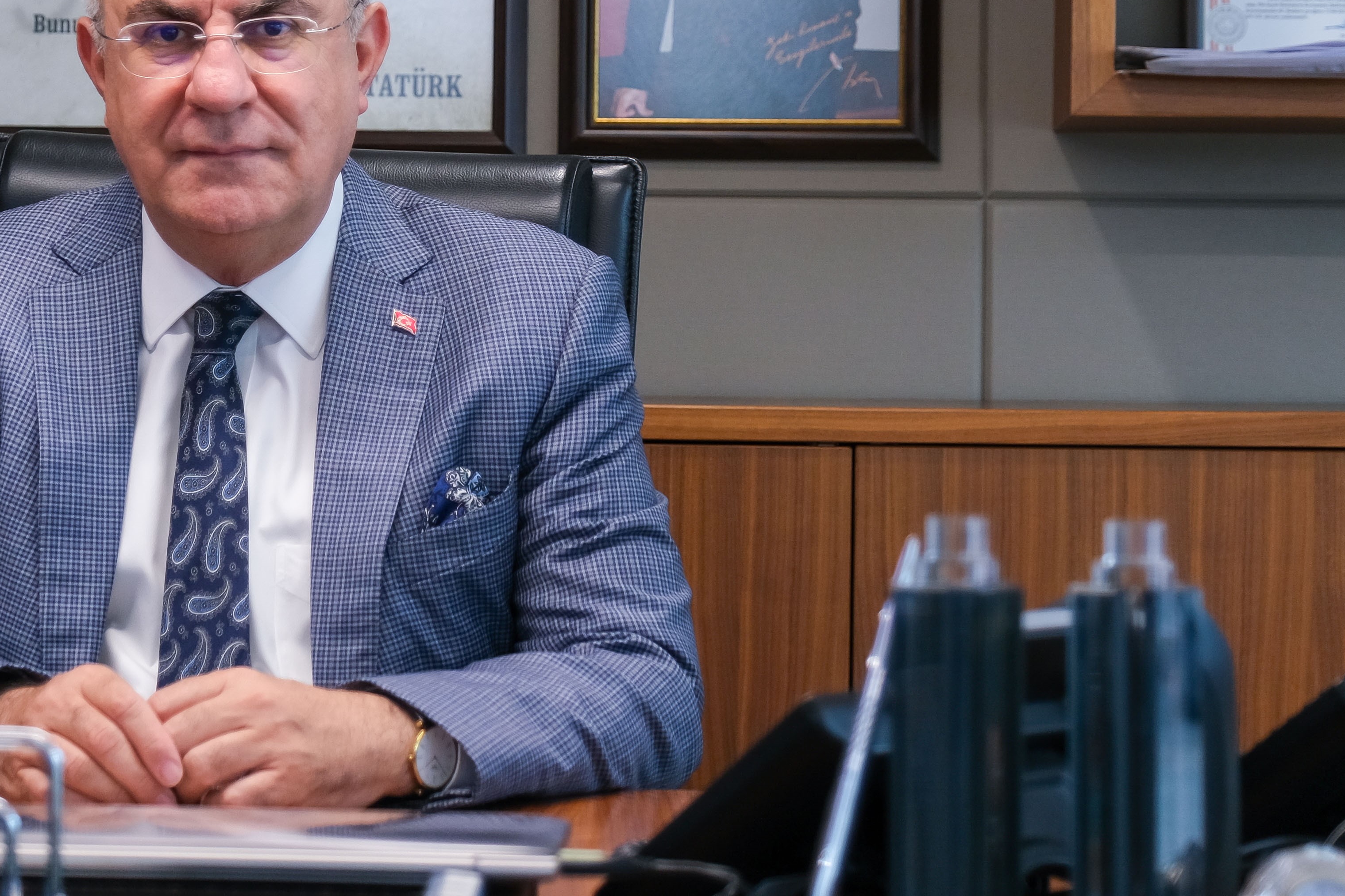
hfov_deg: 17.8
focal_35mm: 115
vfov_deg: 11.9
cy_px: 217
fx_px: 4296
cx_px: 464
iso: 400
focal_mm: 37.6
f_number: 2.8
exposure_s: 1/105
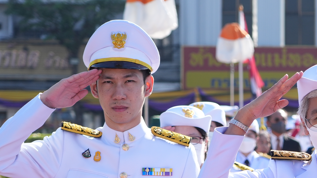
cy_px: 182
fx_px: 1521
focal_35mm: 181
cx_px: 354
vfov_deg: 6.7
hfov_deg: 11.7
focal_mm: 56
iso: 250
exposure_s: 1/1000
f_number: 4
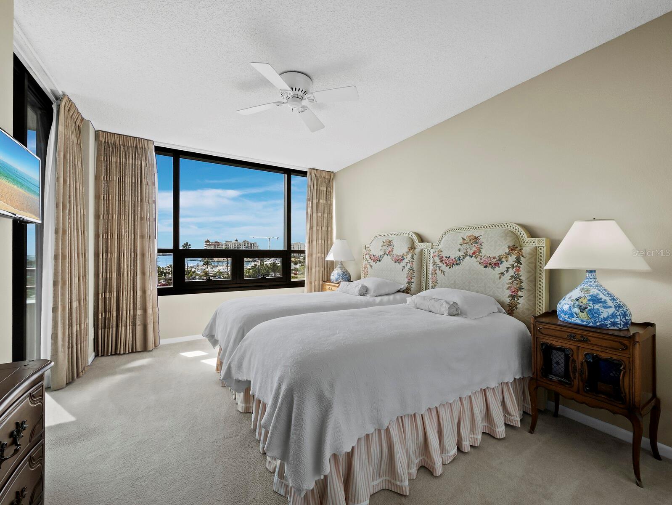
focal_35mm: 14
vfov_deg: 85.7
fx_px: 272
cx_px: 336
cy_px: 252
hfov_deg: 102.0
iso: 400
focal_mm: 7
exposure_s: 1/15
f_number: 11
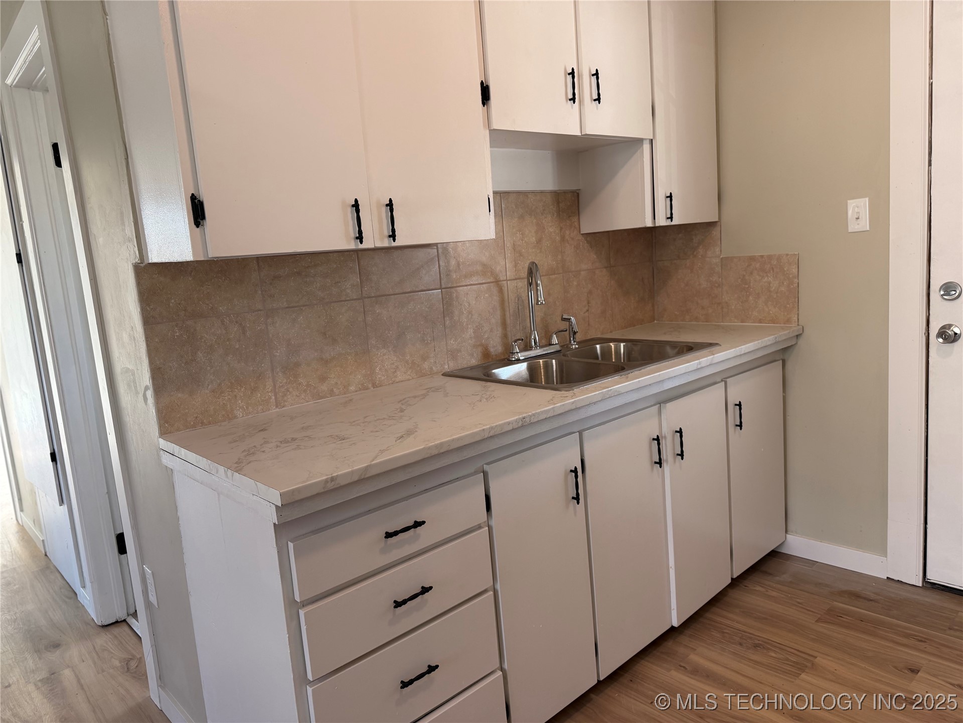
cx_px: 482
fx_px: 668
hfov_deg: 71.6
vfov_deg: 56.8
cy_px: 362
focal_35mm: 24
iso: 125
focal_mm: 6.76
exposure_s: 1/120
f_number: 1.78
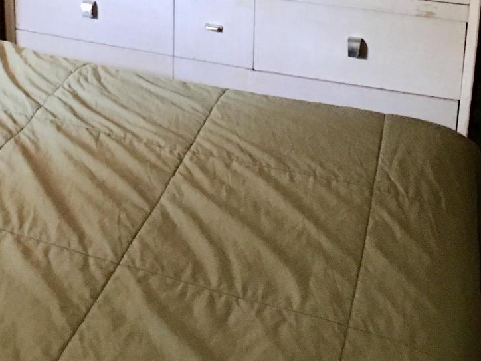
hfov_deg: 23.5
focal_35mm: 82
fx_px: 1139
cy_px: -111
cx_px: 94
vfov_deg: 16.9
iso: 50
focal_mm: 4.15
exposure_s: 1/4
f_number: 2.2
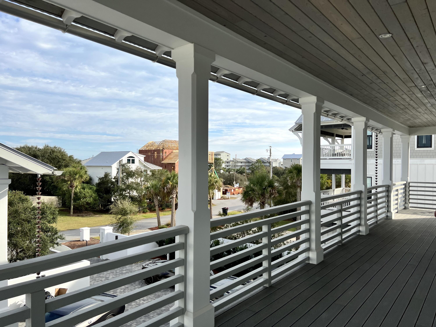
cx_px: 218
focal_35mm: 26
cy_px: 164
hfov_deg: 67.3
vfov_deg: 53.1
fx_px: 327
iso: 50
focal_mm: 5.7
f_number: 1.5
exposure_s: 1/5076
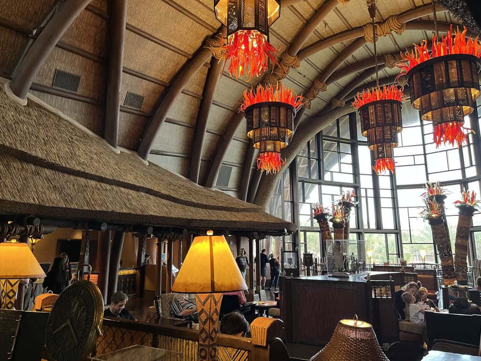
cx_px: 240
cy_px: 180
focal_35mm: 26
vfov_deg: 53.1
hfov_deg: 67.3
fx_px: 361
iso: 320
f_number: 1.6
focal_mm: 5.1
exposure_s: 1/60
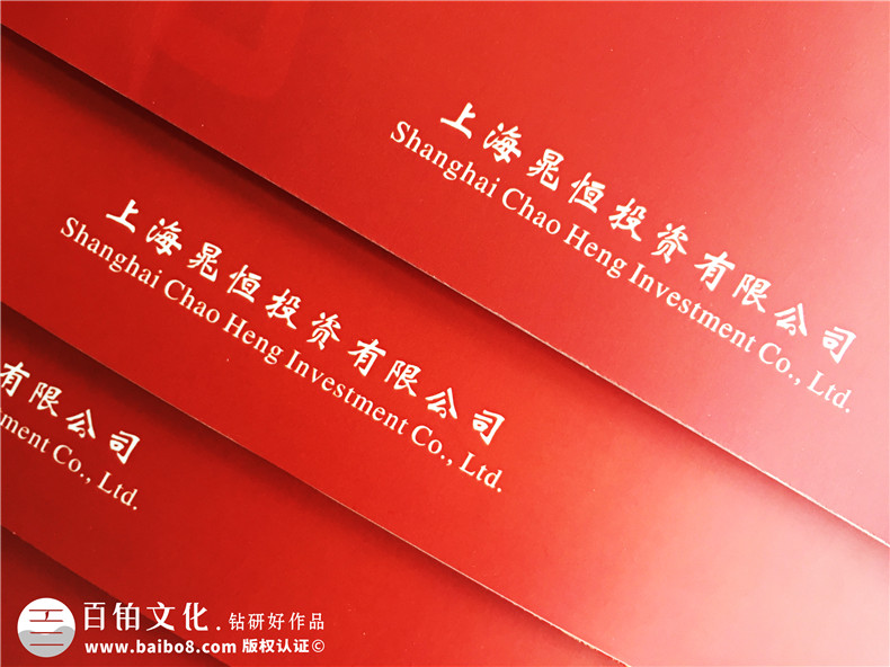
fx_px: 745
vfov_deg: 48.2
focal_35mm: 29
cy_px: 334
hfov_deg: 61.7
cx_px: 445
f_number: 2.2
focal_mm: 4.15
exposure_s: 1/33
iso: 100
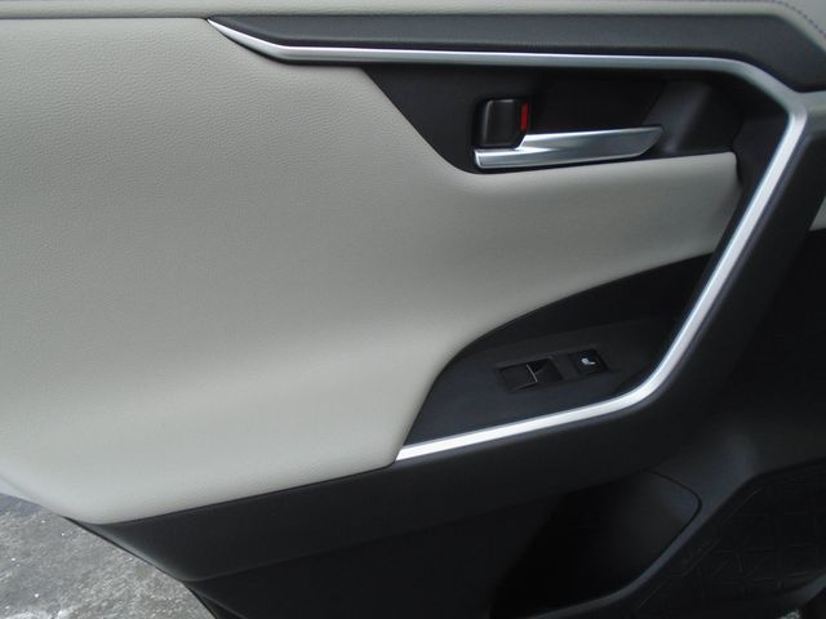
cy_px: 310
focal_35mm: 26
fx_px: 620
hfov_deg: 67.3
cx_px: 413
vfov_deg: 53.1
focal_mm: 4.6
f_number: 3.2
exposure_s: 1/160
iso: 100
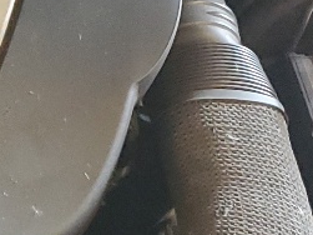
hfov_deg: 11.2
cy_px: 99
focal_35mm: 166
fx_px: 1500
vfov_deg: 8.9
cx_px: -224
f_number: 1.5
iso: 328
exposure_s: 1/60.2
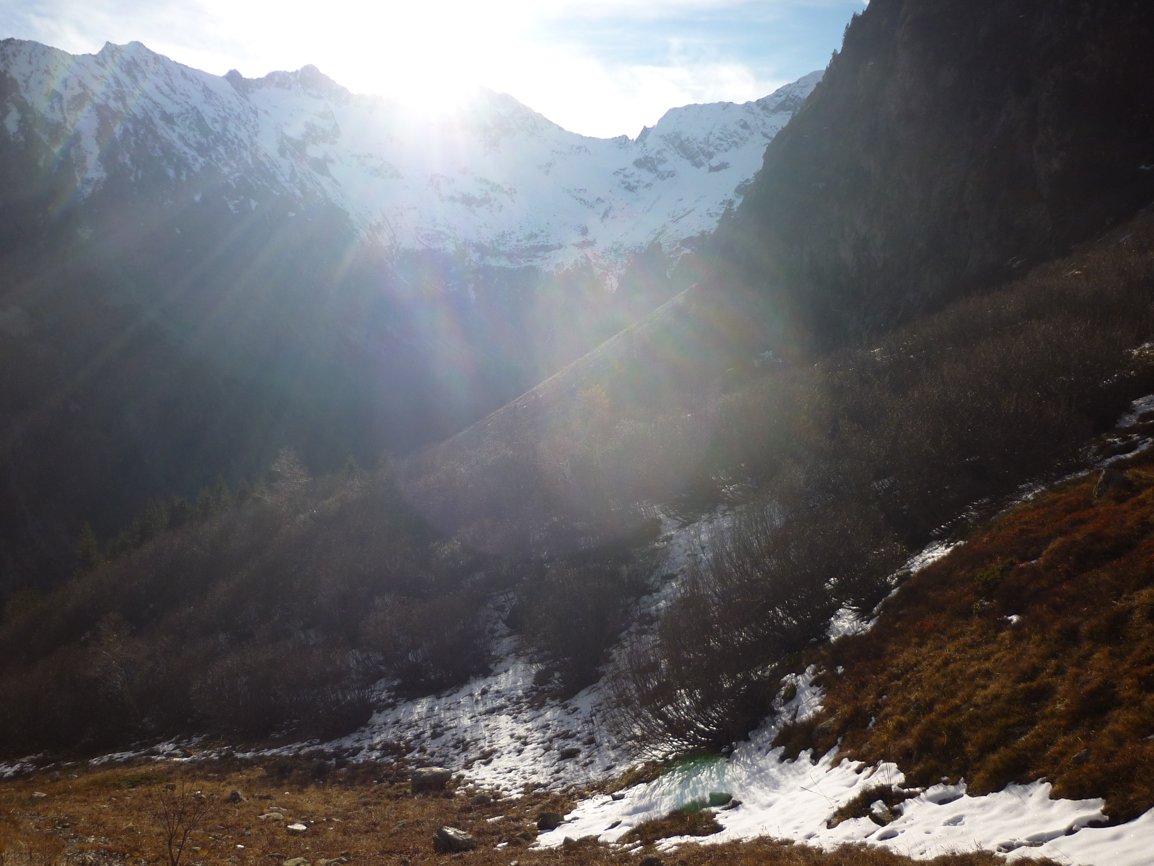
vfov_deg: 42.9
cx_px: 577
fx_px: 1100
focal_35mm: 33
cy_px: 433
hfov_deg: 55.4
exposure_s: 1/200
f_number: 8
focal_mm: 5.5
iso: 80
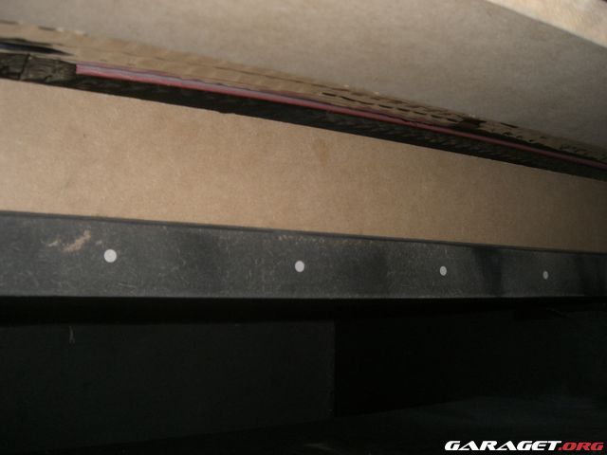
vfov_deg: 37.7
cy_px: 228
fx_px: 666
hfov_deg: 49.0
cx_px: 304
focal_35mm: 38
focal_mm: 6.2
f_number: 2.7
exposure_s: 1/60
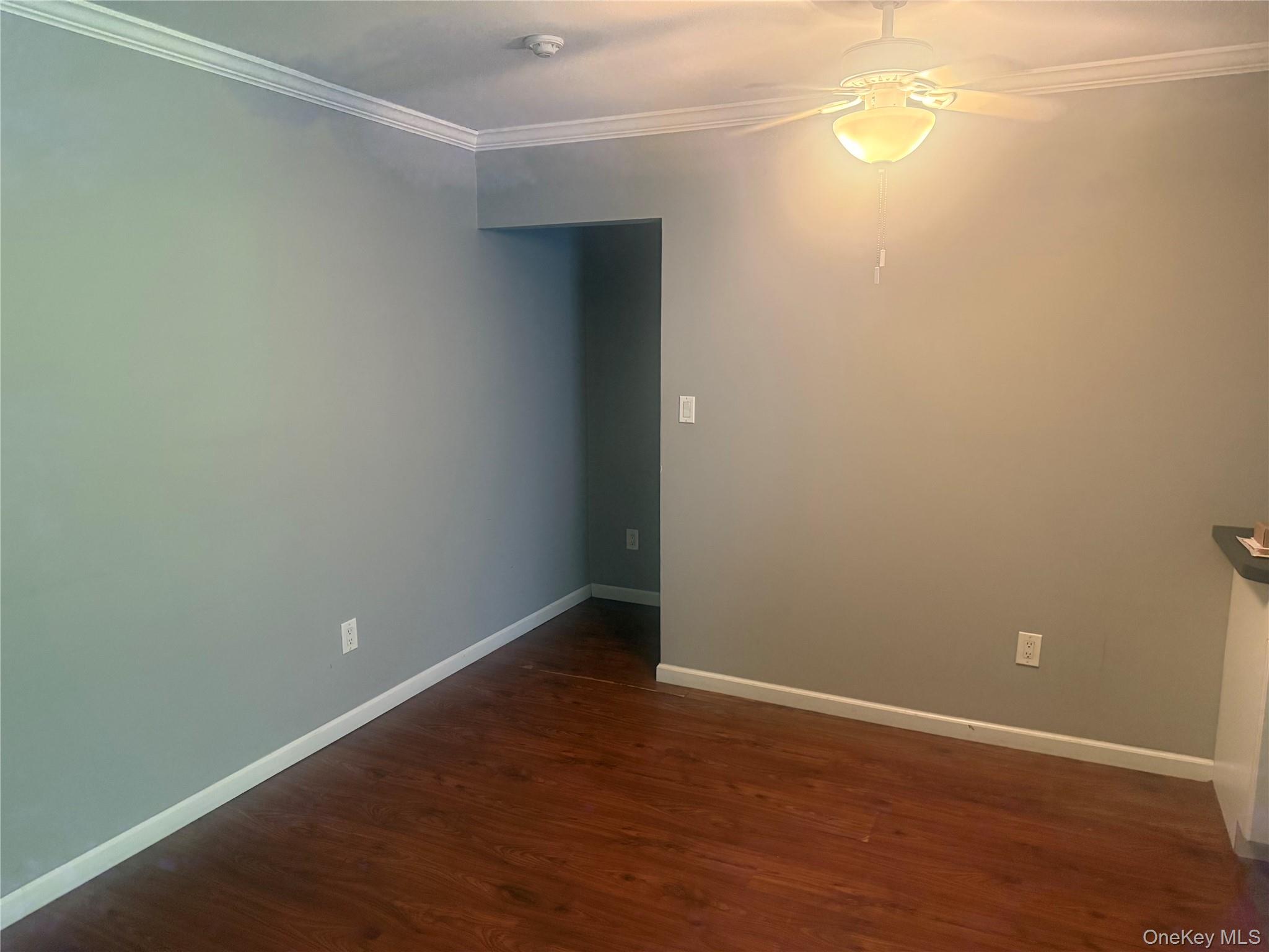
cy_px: 476
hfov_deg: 71.6
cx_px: 634
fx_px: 880
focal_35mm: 24
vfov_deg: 56.8
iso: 640
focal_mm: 6.76
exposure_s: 1/60
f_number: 1.78
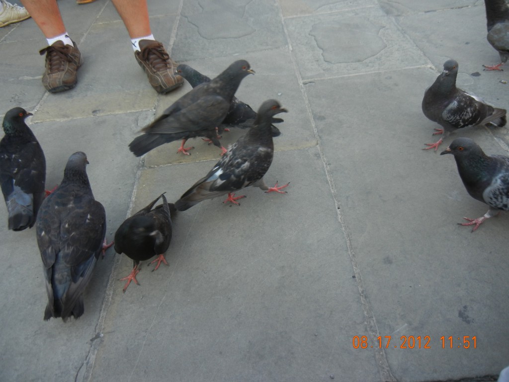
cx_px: 254
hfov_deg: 60.0
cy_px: 191
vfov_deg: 46.8
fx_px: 441
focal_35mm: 30
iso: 160
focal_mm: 5.4
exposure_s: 1/144
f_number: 3.5
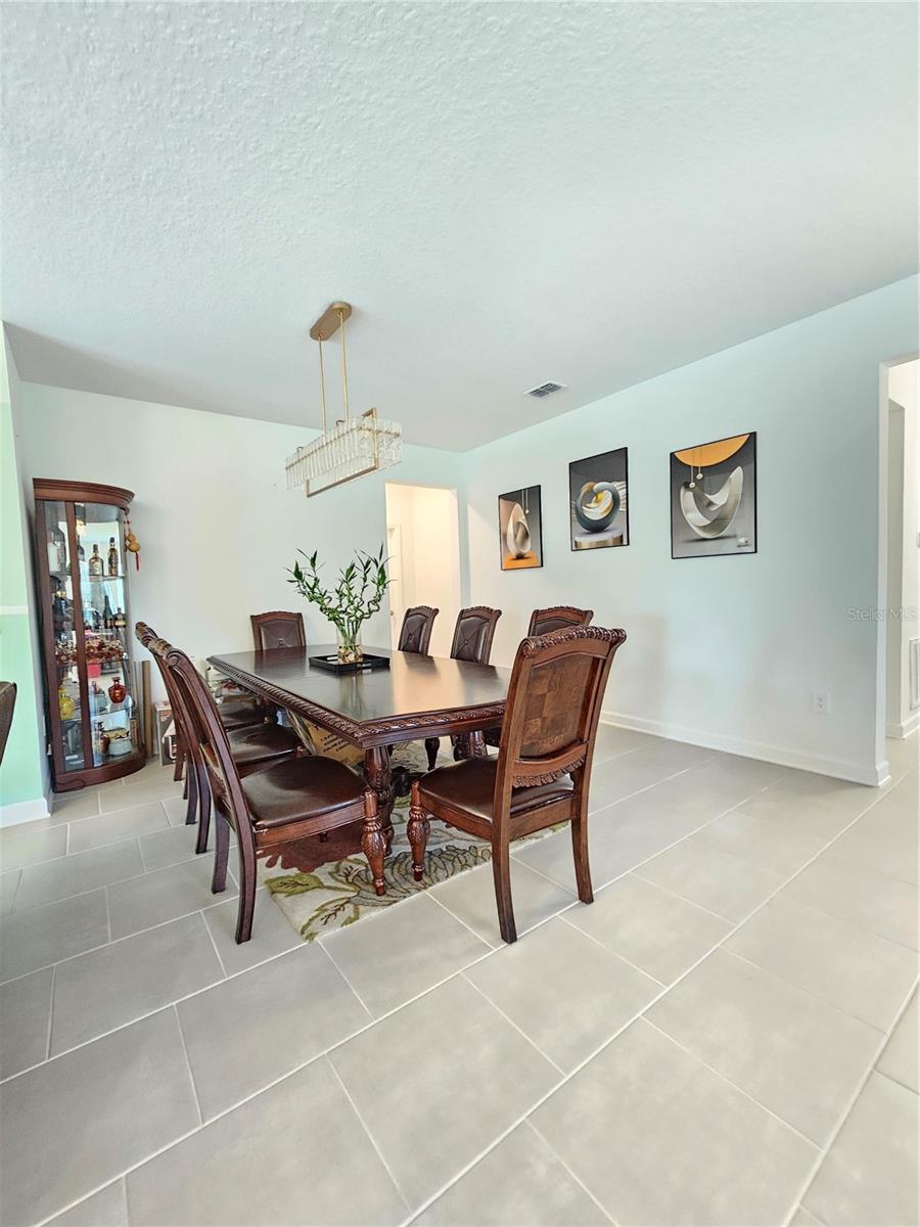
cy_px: 614
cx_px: 460
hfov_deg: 89.9
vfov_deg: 106.2
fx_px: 461
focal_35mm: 13
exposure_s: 1/24
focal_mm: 2.2
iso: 640
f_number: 2.2
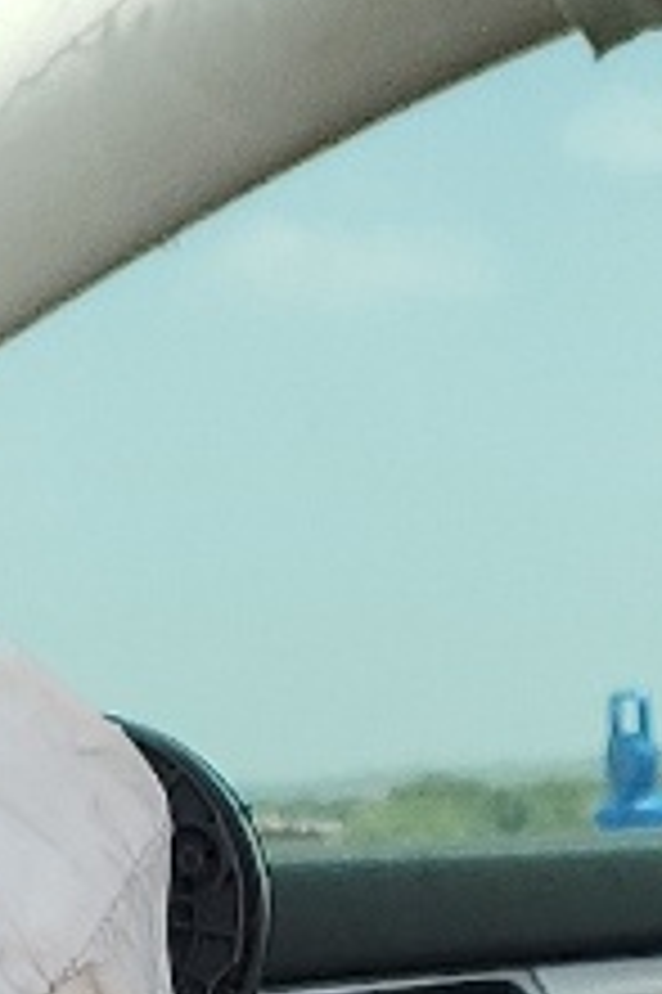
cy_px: 2510
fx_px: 5414
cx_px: 437
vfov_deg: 9.2
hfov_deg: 7.0
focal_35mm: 196
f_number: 1.5
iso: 50
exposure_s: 1/833
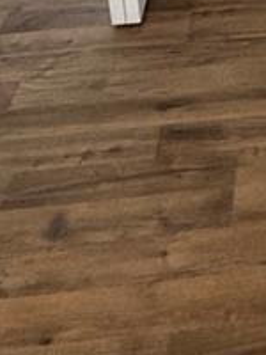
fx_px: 861
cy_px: -241
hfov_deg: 16.1
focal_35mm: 84
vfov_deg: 19.0
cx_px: 397
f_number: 2.2
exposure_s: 1/60
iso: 200
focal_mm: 2.22
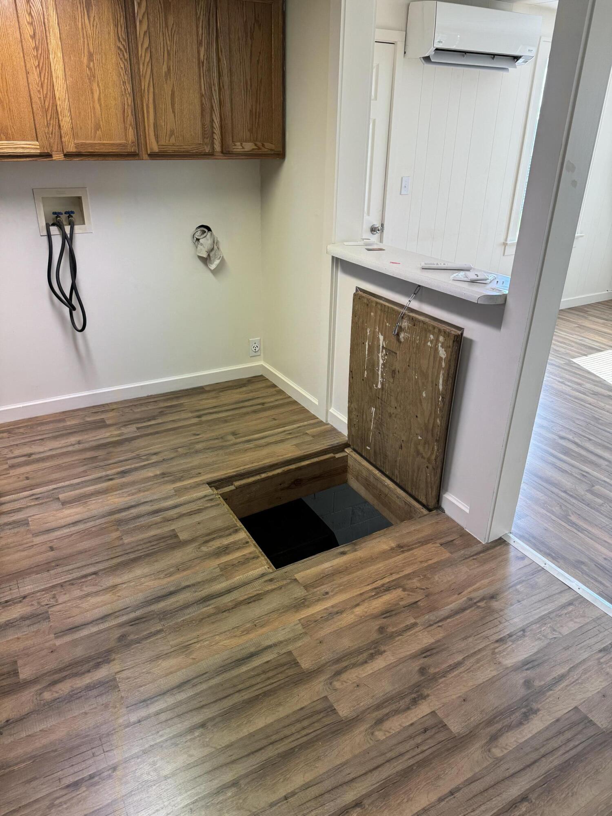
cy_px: 408
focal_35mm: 24
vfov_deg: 71.6
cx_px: 306
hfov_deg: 56.8
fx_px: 566
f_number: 1.78
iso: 160
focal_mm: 6.76
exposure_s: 1/120
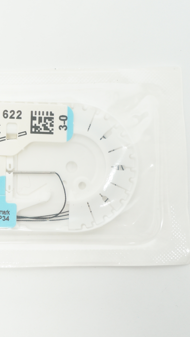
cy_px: 169
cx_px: -37
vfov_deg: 28.7
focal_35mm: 74
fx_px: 661
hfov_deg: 15.7
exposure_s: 1/15
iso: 400
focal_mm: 31
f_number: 8
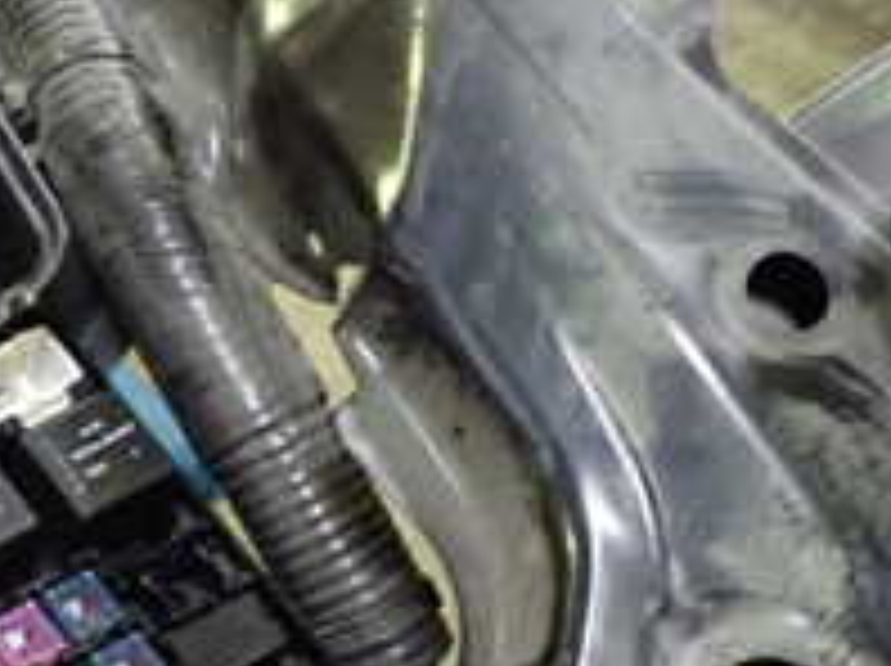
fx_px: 2339
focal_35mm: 91
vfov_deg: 16.1
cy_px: 540
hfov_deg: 19.8
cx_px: -279
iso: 640
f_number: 2.3
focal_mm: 5.4
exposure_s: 1/30
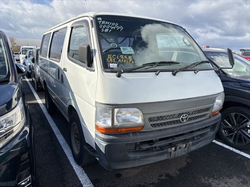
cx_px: 125
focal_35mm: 26
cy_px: 94
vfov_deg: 53.1
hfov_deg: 67.3
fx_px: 188
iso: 50
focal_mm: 5.96
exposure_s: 1/2342
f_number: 1.6
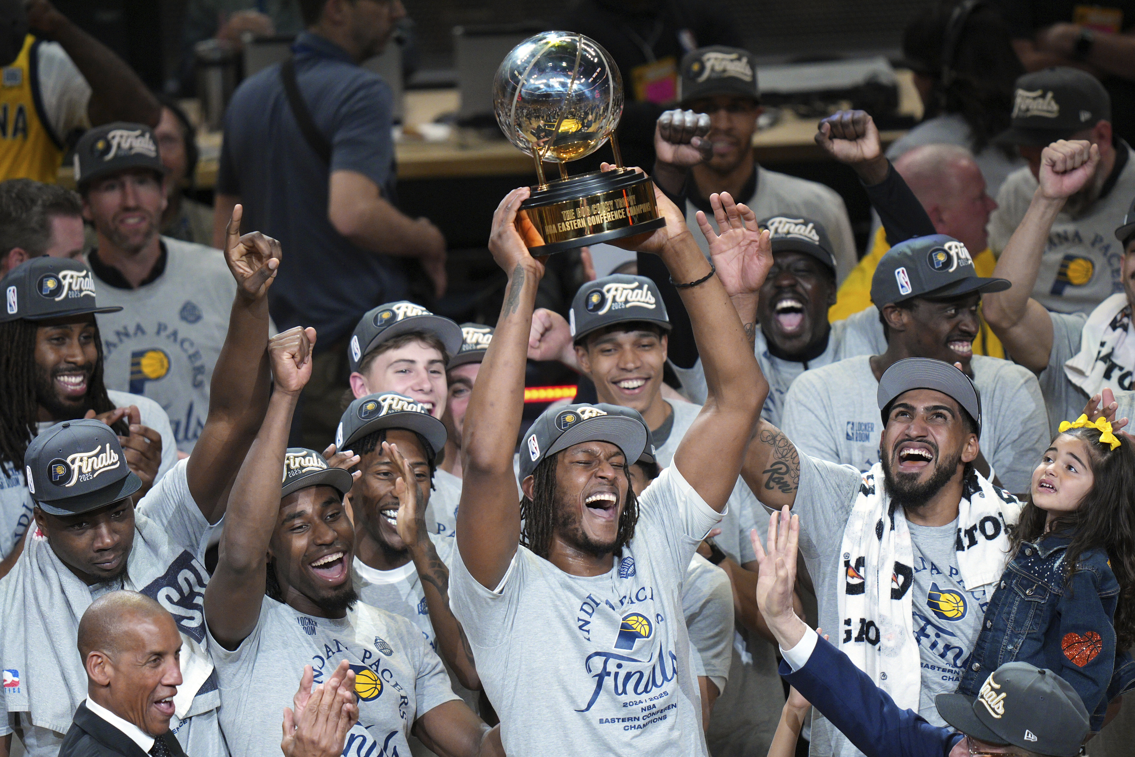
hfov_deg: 3.4
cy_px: 378
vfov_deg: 2.3
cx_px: 568
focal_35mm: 600
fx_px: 18915
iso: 2500
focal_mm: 400
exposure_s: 1/2500
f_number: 2.8
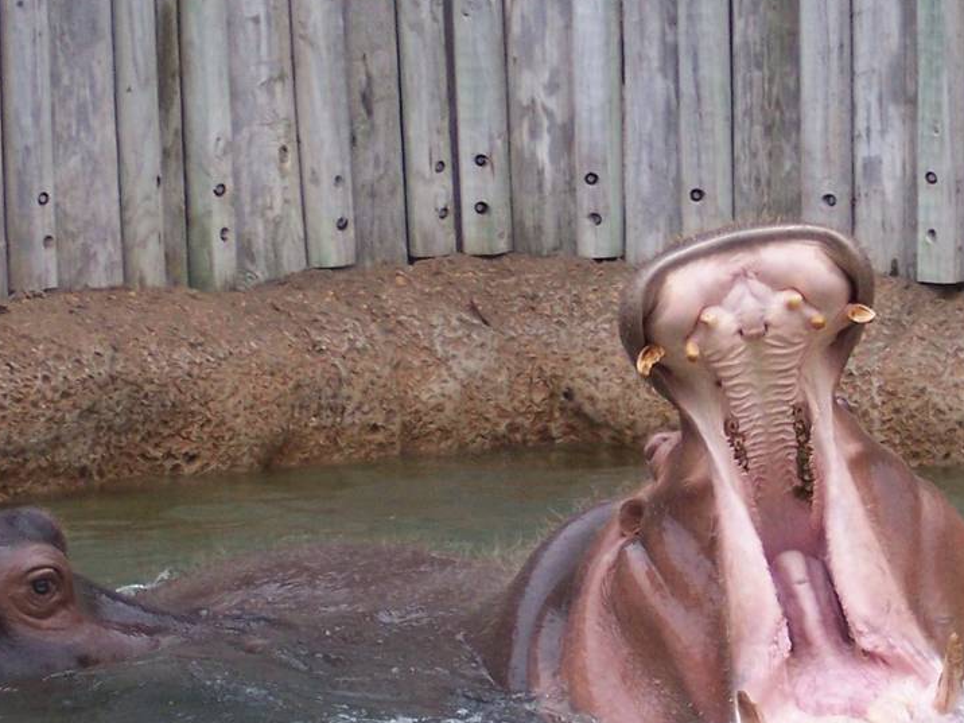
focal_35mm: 295
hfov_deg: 6.7
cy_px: 411
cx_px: 719
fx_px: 8215
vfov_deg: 5.0
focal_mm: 22
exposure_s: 1/125
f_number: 4.8
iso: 140
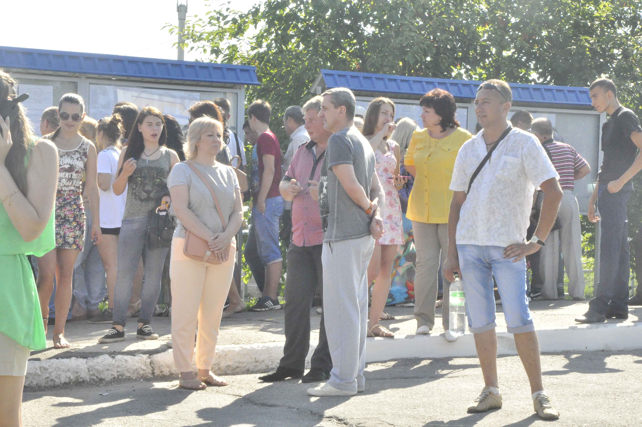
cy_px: 214
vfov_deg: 12.1
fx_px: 2004
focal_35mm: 112
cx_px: 321
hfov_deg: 18.2
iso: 3200
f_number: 36
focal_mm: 75
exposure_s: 1/200
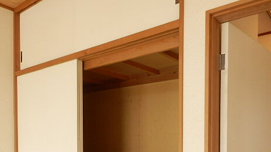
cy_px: 139
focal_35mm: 36
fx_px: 259
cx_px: 94
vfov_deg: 31.2
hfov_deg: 54.4
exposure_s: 1/30
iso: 160
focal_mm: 4.2
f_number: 3
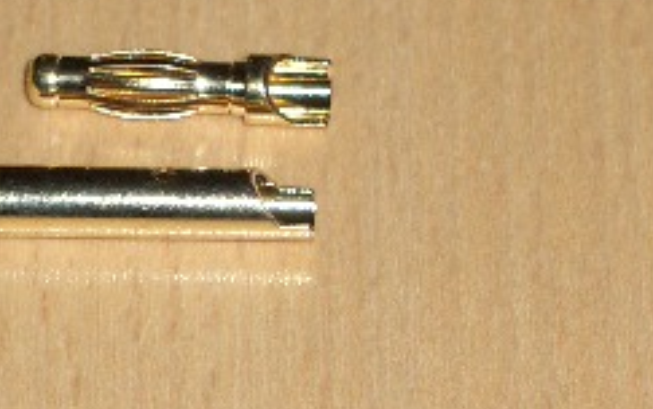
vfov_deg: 3.6
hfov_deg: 5.7
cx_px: 126
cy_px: 89
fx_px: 6551
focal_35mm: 368
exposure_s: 1/60
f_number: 4
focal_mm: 28.4
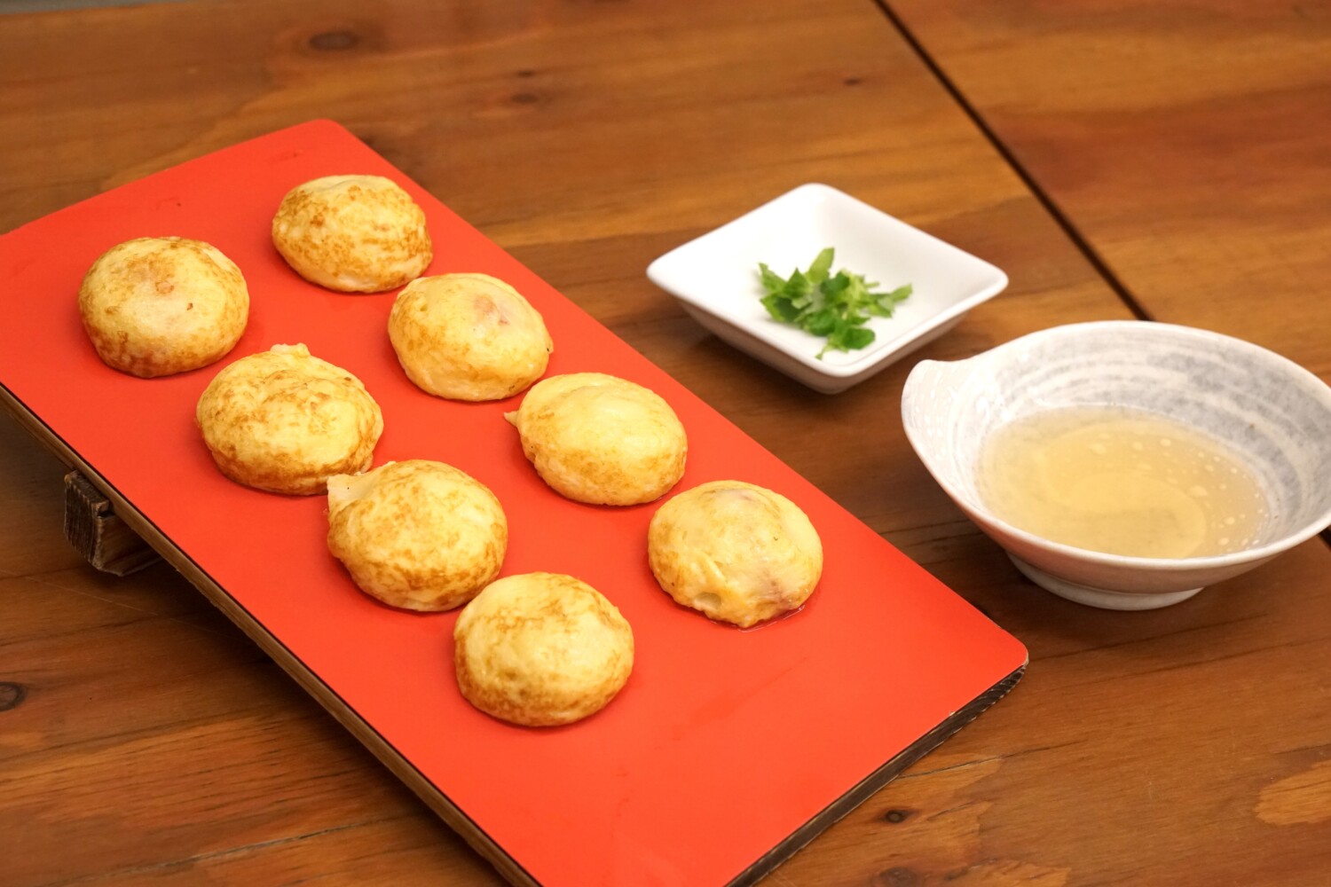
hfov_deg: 32.6
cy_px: 444
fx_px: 2274
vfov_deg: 22.1
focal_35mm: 62
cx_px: 666
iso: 2000
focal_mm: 41
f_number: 6.3
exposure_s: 1/200
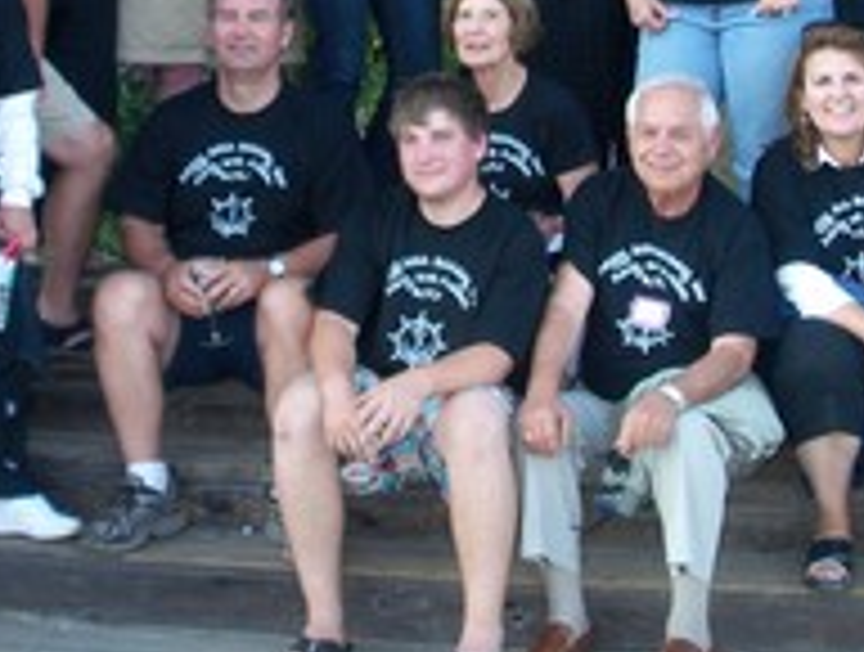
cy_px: 43
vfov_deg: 18.8
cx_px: 392
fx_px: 1927
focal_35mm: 77
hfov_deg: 25.3
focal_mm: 6.3
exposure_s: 1/60
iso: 125
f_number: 3.9
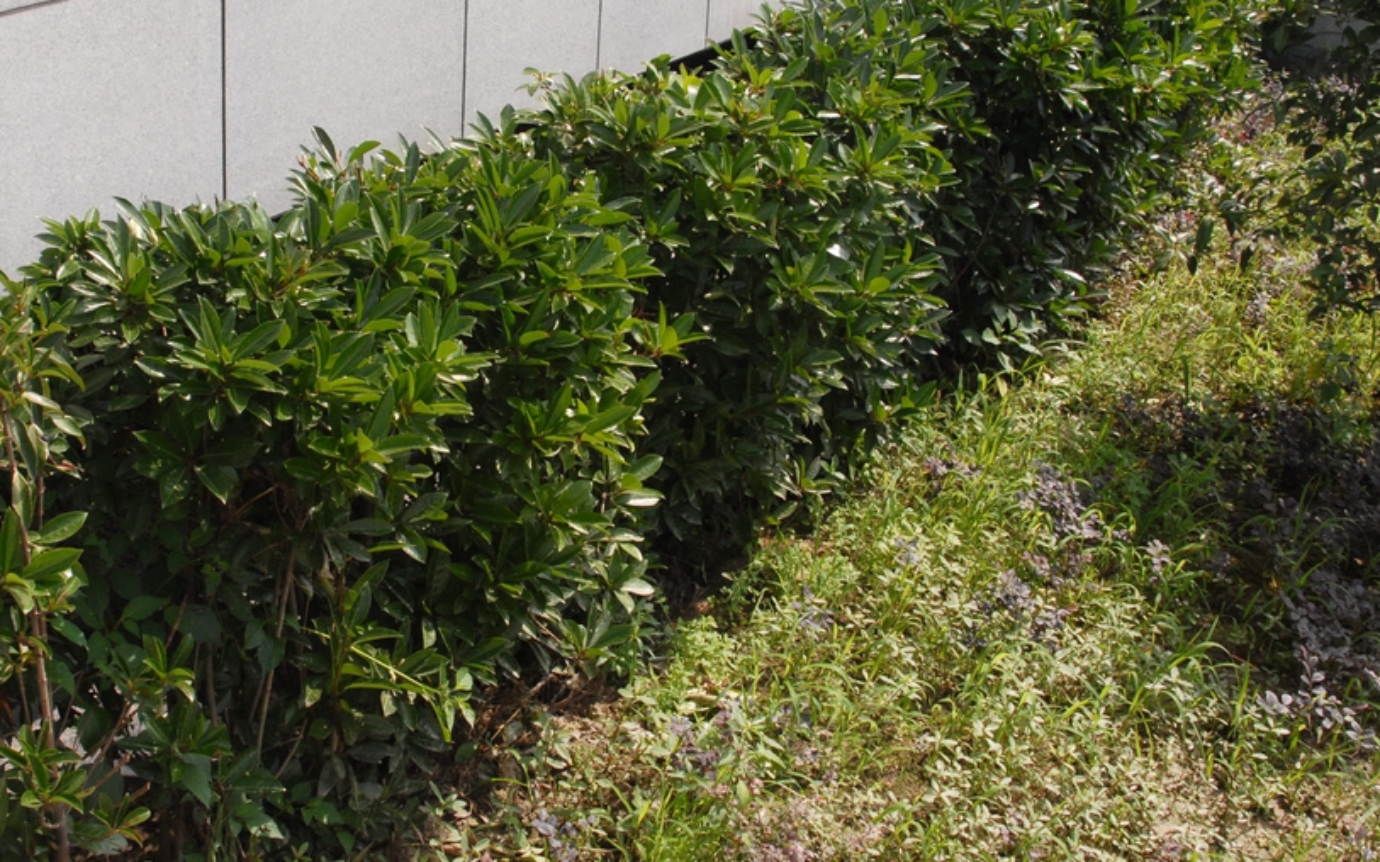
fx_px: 2031
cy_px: 310
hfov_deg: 37.3
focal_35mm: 54
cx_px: 528
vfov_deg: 23.9
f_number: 9
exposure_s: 1/320
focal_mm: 28
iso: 400
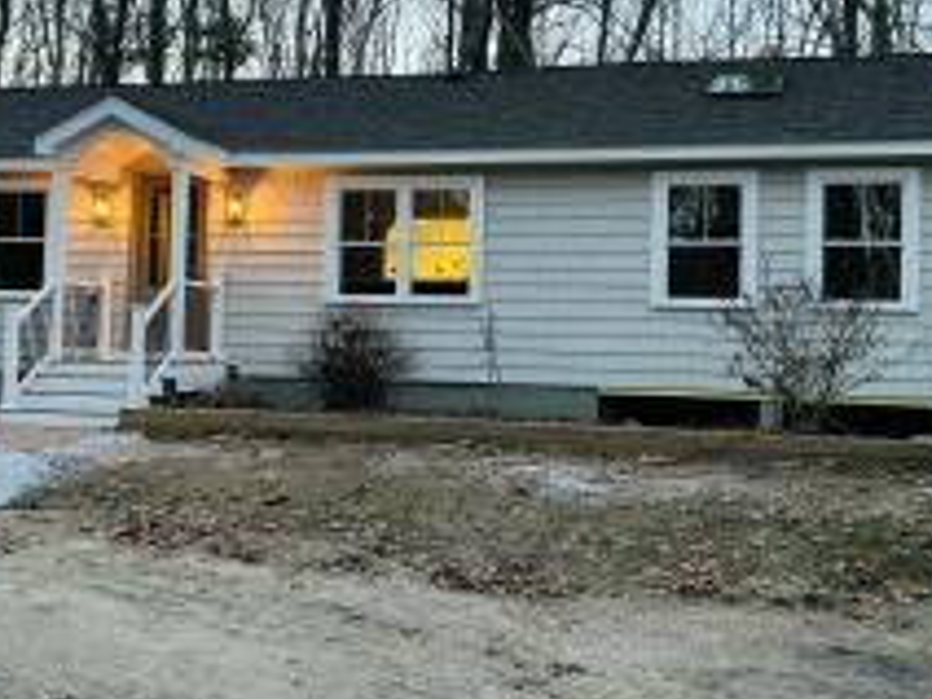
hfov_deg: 38.9
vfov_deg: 29.6
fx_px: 1319
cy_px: 268
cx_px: 466
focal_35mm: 49
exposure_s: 1/60
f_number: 1.5
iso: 125
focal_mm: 5.7
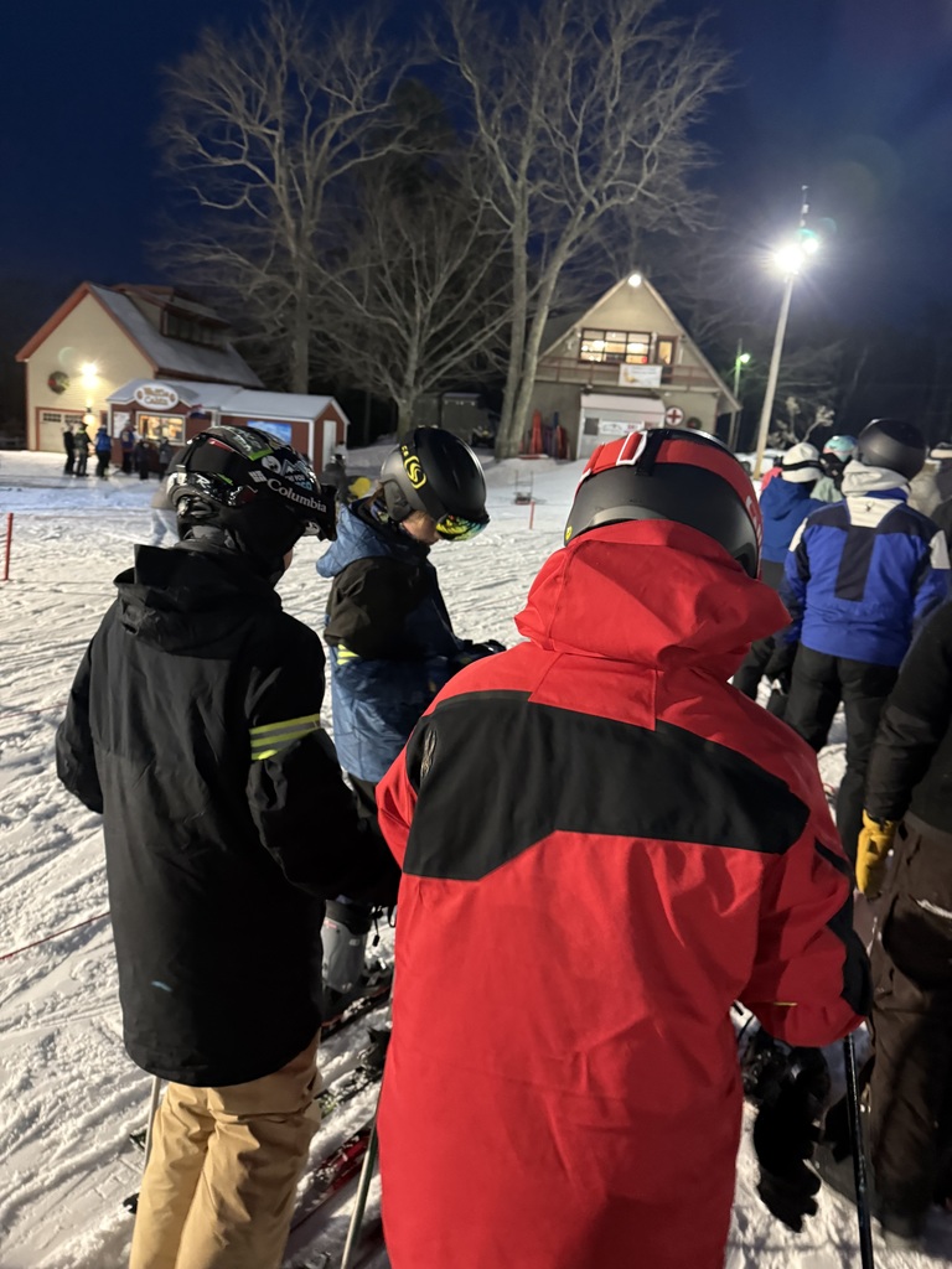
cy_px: 634
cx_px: 476
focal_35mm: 24
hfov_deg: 56.8
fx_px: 880
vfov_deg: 71.6
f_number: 1.78
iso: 1000
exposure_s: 1/30
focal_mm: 6.76
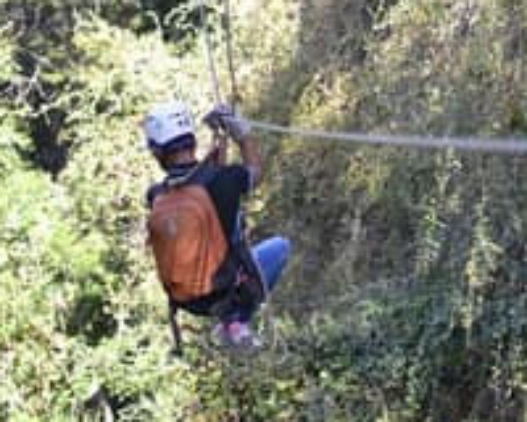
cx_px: 451
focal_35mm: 264
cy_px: 113
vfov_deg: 5.9
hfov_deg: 7.3
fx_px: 4118
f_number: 4
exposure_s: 1/500
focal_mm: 78
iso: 640
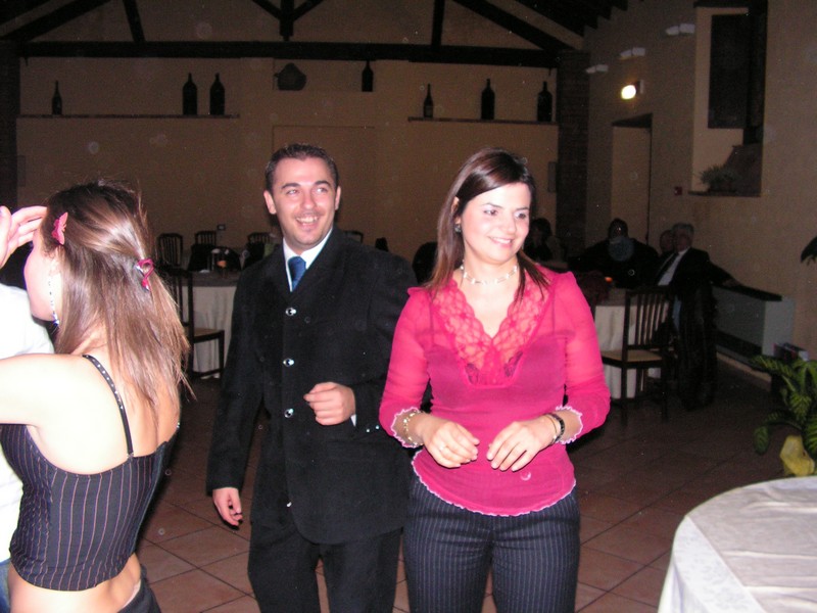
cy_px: 306
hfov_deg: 51.4
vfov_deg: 39.7
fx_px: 850
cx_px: 408
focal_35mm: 36
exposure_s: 1/40
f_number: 3.2
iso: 200
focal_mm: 6
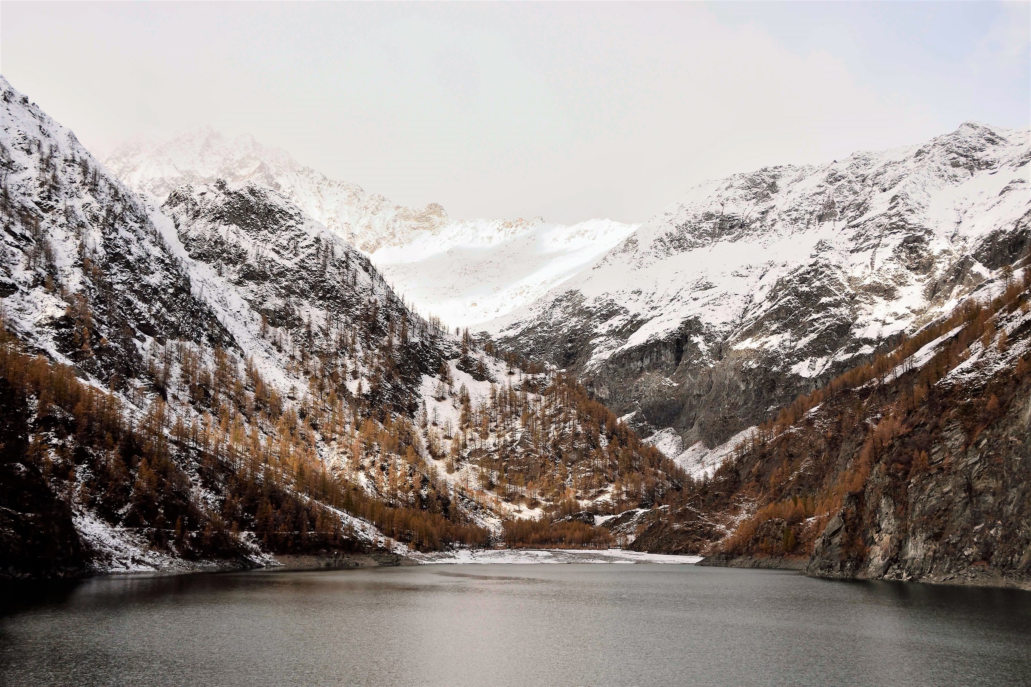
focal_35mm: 42
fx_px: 1203
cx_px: 516
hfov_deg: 46.4
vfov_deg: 31.9
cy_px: 344
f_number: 8
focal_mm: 28
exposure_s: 1/400
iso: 400
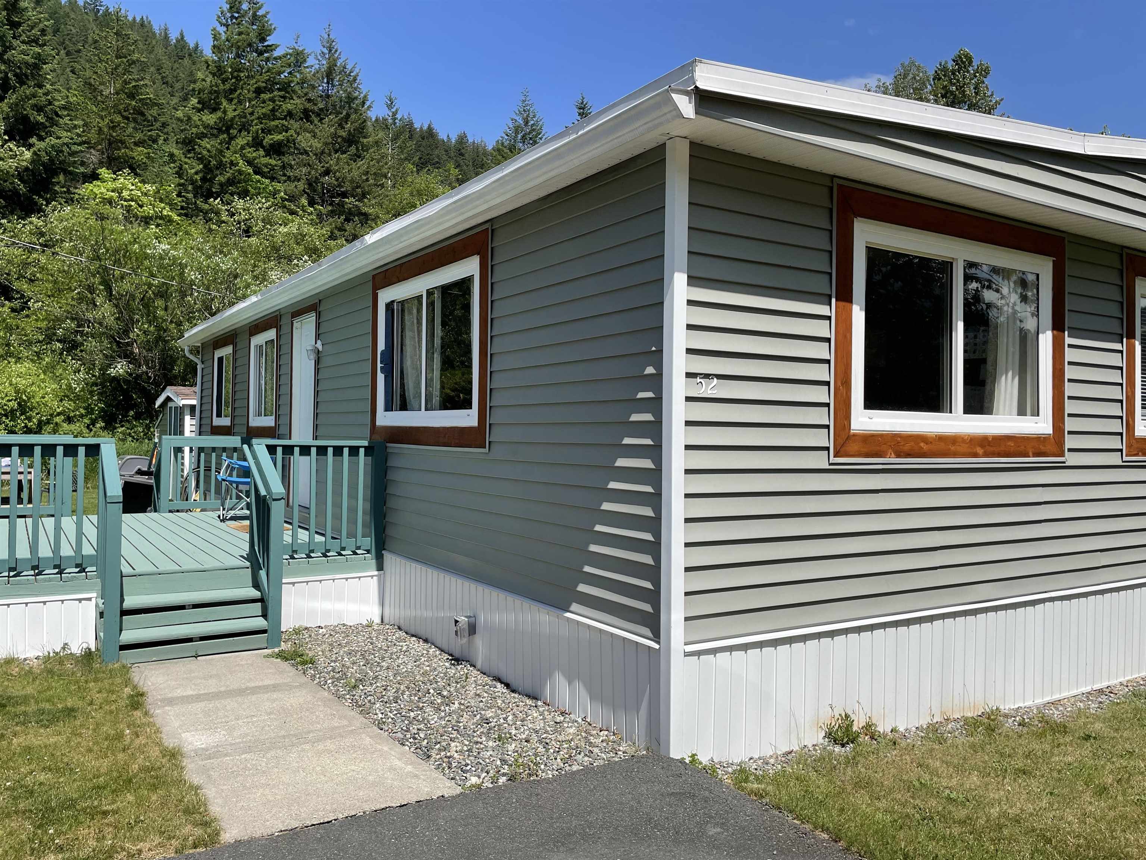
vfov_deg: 53.1
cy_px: 430
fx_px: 861
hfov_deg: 67.3
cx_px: 573
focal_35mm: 26
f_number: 1.6
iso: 32
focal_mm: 4.2
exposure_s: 1/4132
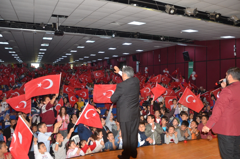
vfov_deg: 47.7
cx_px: 120
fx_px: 180
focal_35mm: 27
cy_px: 80
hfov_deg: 67.5
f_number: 3.5
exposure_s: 1/60
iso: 800
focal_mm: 18
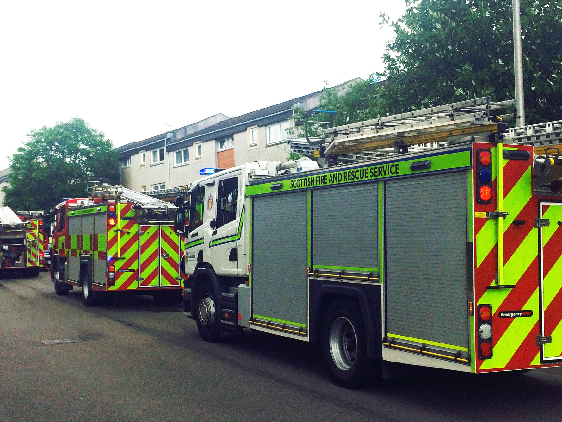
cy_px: 230
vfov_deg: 30.9
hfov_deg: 40.4
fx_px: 763
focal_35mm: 47
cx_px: 266
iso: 32
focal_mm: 4.15
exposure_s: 1/1786
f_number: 2.2
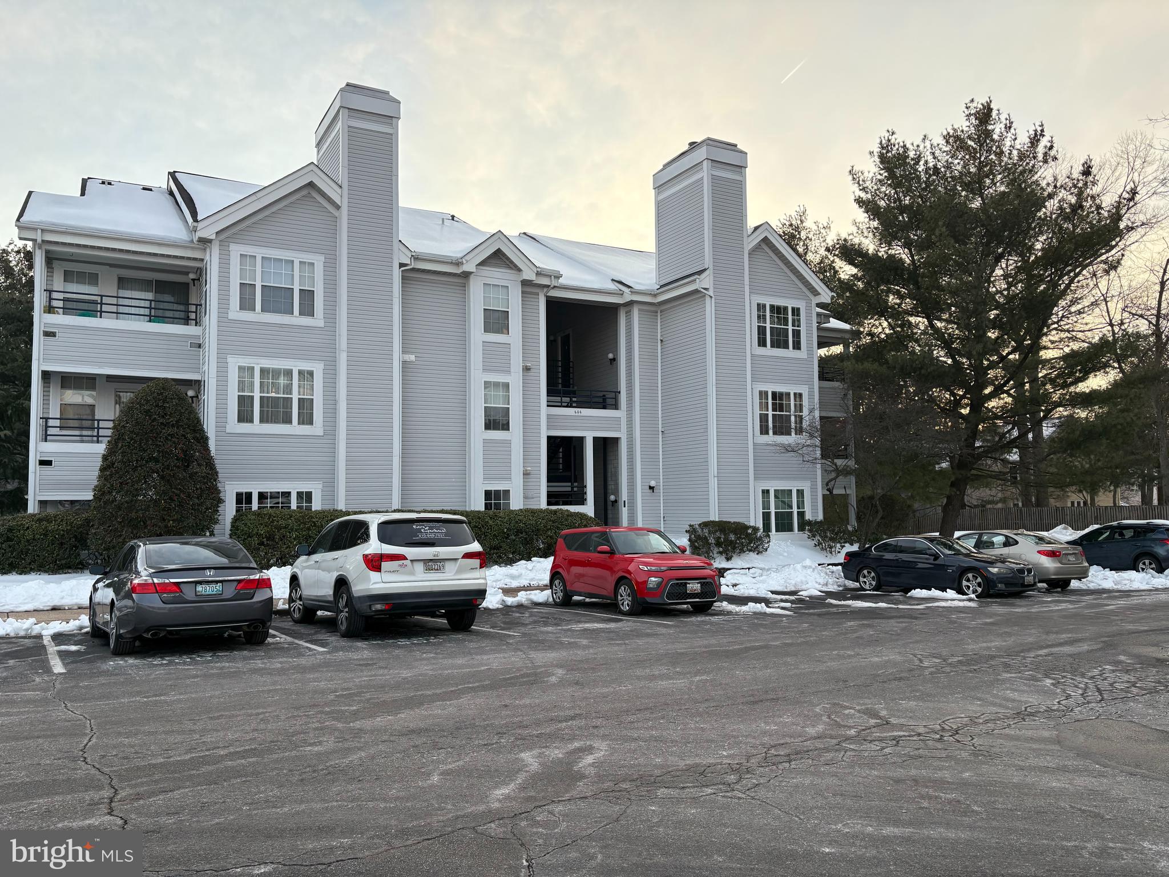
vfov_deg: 53.1
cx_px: 584
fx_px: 878
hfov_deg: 67.3
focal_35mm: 26
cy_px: 438
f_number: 1.6
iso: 64
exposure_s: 1/830
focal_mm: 5.96
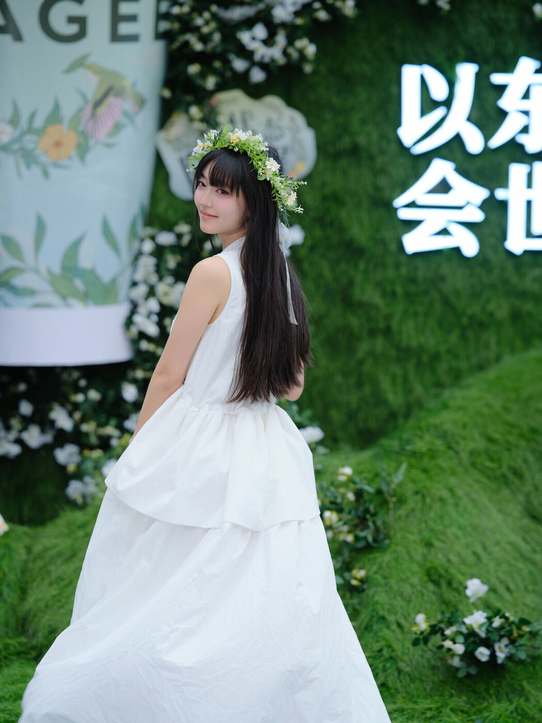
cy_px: 362
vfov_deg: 22.5
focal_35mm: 87
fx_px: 1816
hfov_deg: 17.0
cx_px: 271
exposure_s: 1/160
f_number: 2.8
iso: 250
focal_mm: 110
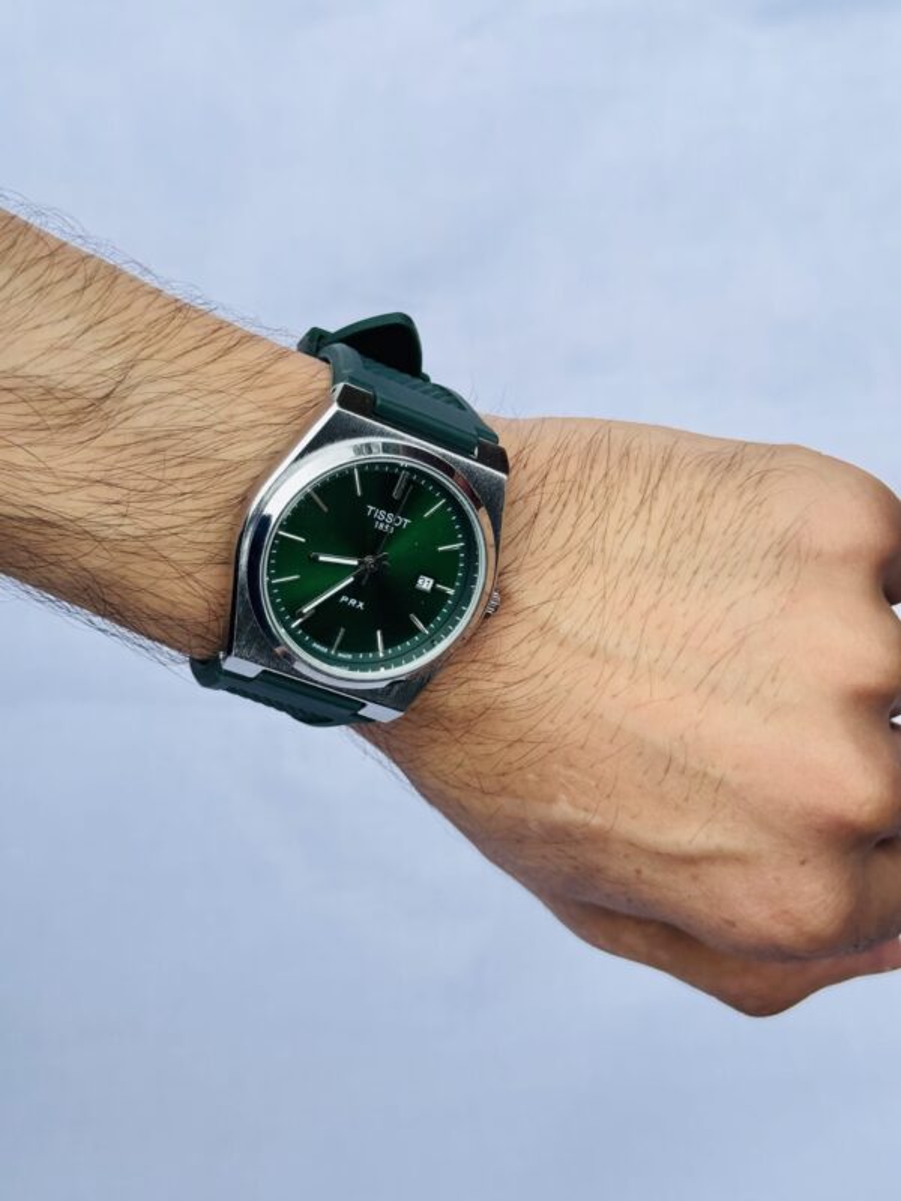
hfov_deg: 30.3
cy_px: 600
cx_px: 450
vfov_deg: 39.7
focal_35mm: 48
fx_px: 1666
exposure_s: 1/1193
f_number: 1.78
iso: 64
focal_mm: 6.76
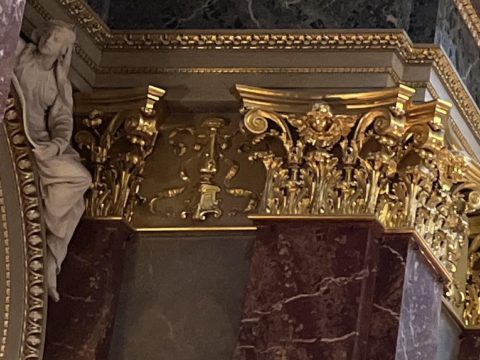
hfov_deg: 12.2
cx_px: 1046
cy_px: 409
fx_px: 1900
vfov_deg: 10.7
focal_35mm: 137
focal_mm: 5.1
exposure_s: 1/50
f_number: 1.6
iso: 400
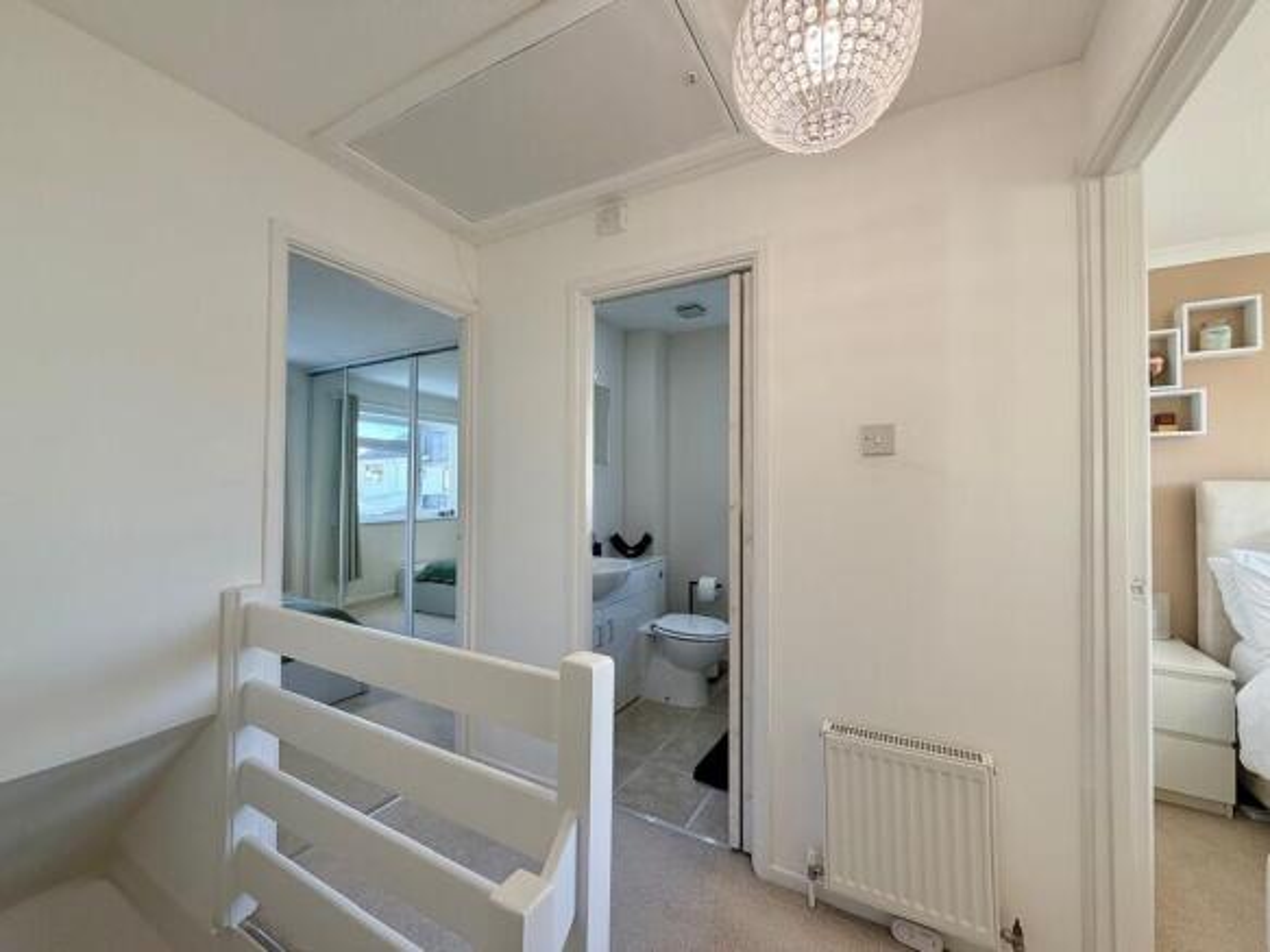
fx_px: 514
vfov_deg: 85.7
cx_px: 635
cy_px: 476
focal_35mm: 14
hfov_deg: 102.1
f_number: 2.2
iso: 125
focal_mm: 2.22
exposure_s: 1/121
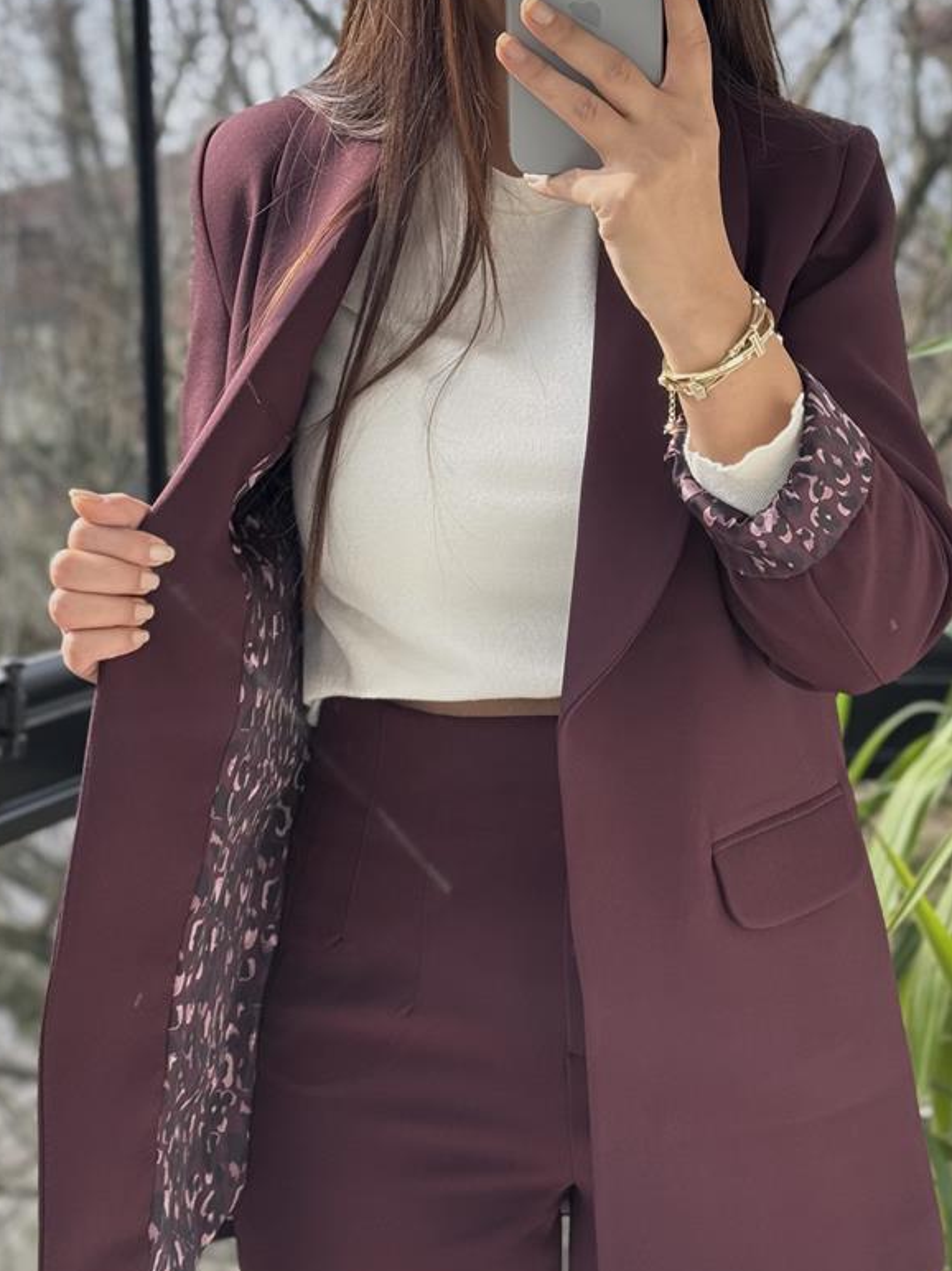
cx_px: 591
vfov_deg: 23.6
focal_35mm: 83
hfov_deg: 17.7
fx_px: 3044
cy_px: 601
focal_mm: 6.76
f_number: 1.78
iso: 64
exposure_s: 1/296
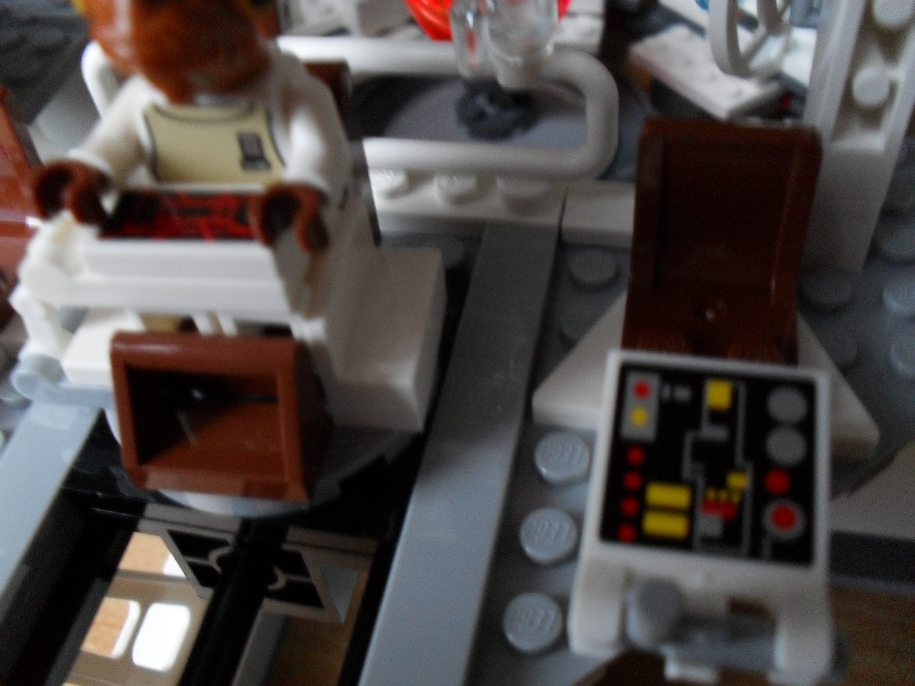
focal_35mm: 35
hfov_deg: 52.6
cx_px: 458
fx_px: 925
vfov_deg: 40.7
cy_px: 343
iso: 320
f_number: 3.2
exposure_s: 1/15
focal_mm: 6.3
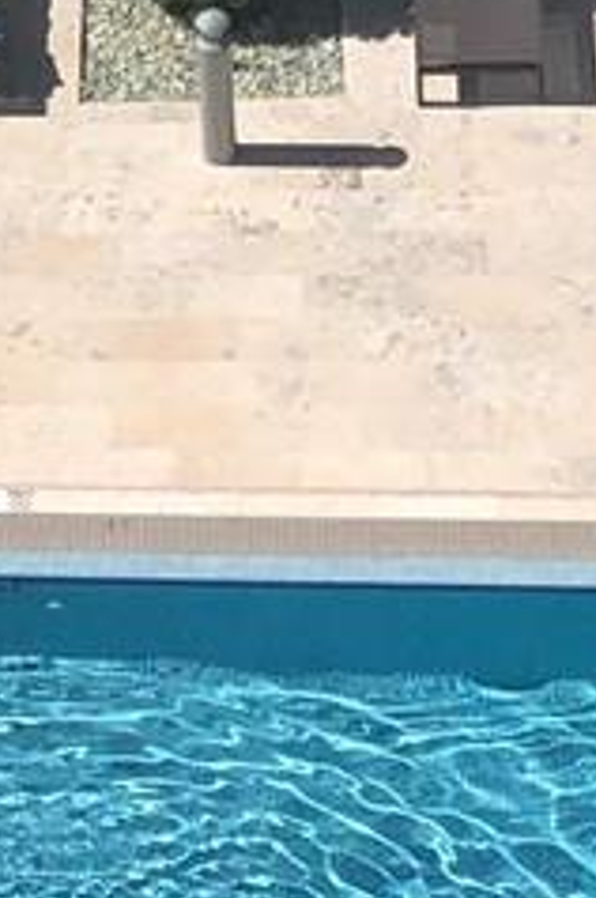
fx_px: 4881
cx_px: -1652
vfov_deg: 10.5
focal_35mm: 196
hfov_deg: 6.0
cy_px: 185
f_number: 1.8
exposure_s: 1/4425
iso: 25
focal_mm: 3.99
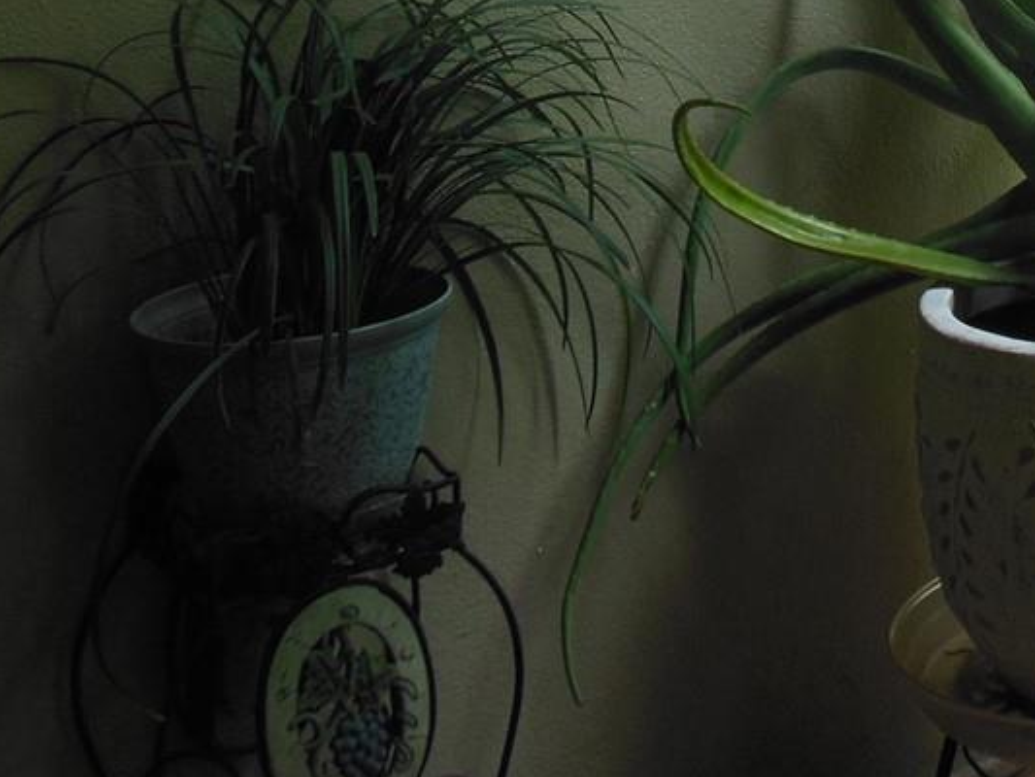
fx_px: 2243
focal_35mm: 75
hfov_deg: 24.9
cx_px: 1000
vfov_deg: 18.0
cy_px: -311
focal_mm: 4.5
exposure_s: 1/200
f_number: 3.2
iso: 125
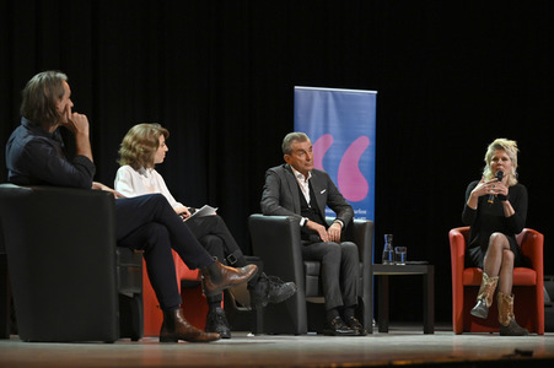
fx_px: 1507
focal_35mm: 98
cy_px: 184
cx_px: 277
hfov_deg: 20.8
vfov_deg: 13.9
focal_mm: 98
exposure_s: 1/400
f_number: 4
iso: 1600
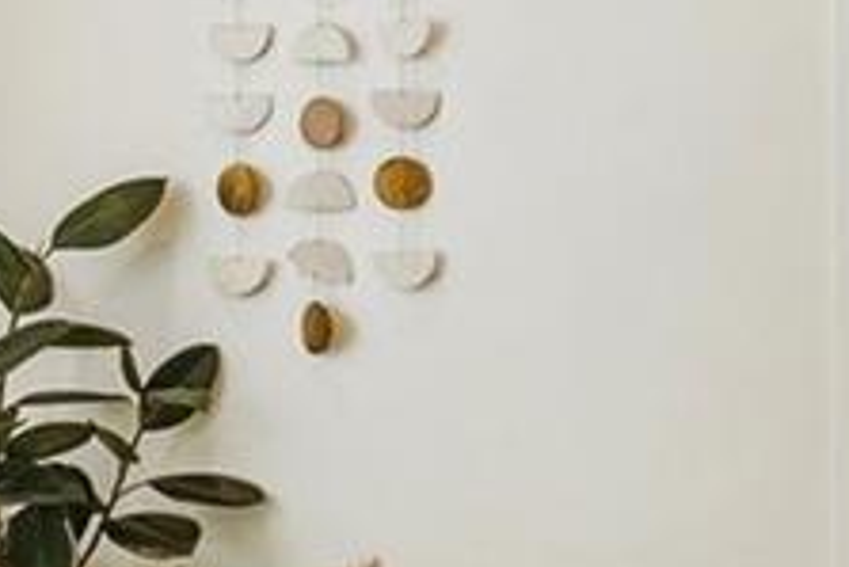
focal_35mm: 123
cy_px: 255
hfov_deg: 14.3
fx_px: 2896
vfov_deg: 11.2
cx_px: 1622
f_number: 8
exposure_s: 1/5
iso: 160
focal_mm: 11.4
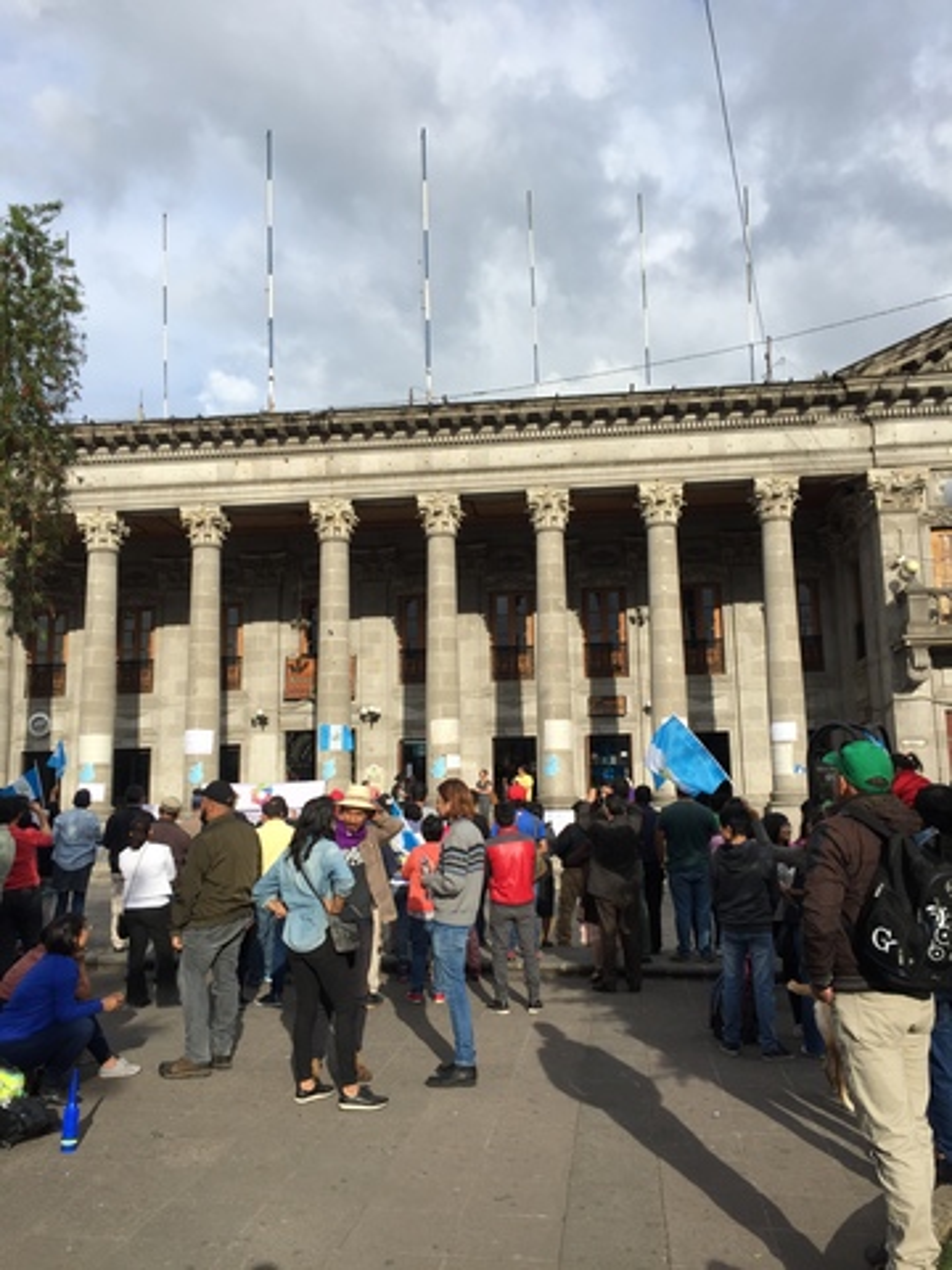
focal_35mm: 29
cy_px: 635
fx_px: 1063
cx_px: 476
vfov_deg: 61.7
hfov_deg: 48.2
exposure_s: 1/1364
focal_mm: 4.15
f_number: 2.2
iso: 32
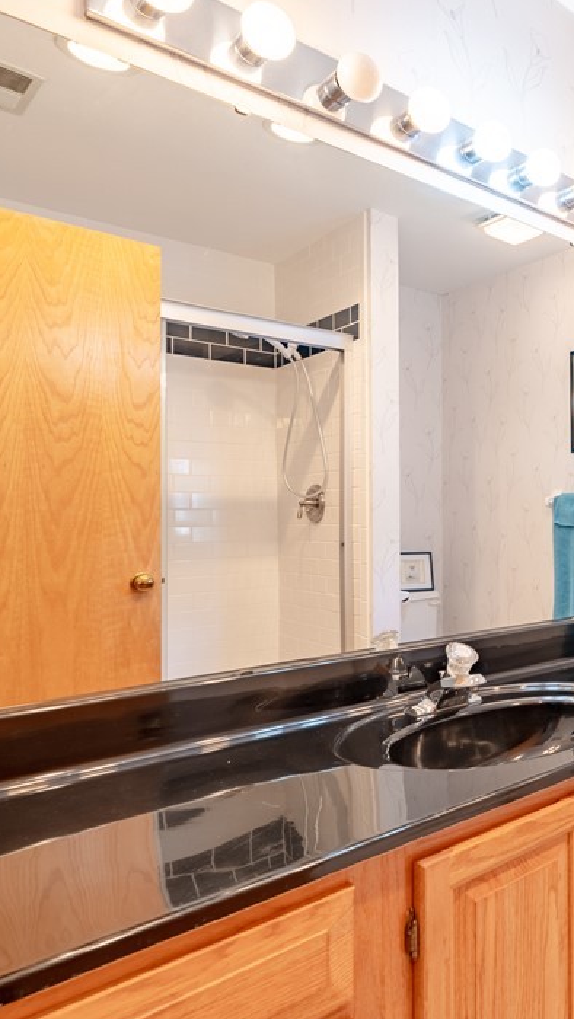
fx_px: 703
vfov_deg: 71.9
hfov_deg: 37.2
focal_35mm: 26
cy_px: 512
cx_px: 634
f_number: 8
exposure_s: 1/125
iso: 200
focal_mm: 16
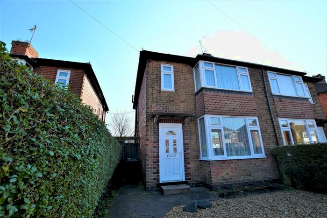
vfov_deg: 77.4
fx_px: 136
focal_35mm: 15
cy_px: 109
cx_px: 164
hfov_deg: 100.4
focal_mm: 10
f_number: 9
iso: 200
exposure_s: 1/320
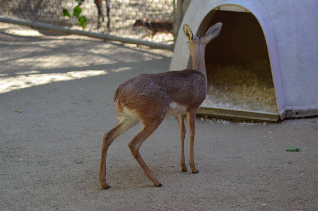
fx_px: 1190
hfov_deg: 15.2
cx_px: 159
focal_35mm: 135
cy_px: 106
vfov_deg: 10.1
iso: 400
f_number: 4.5
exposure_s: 1/320
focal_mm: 90
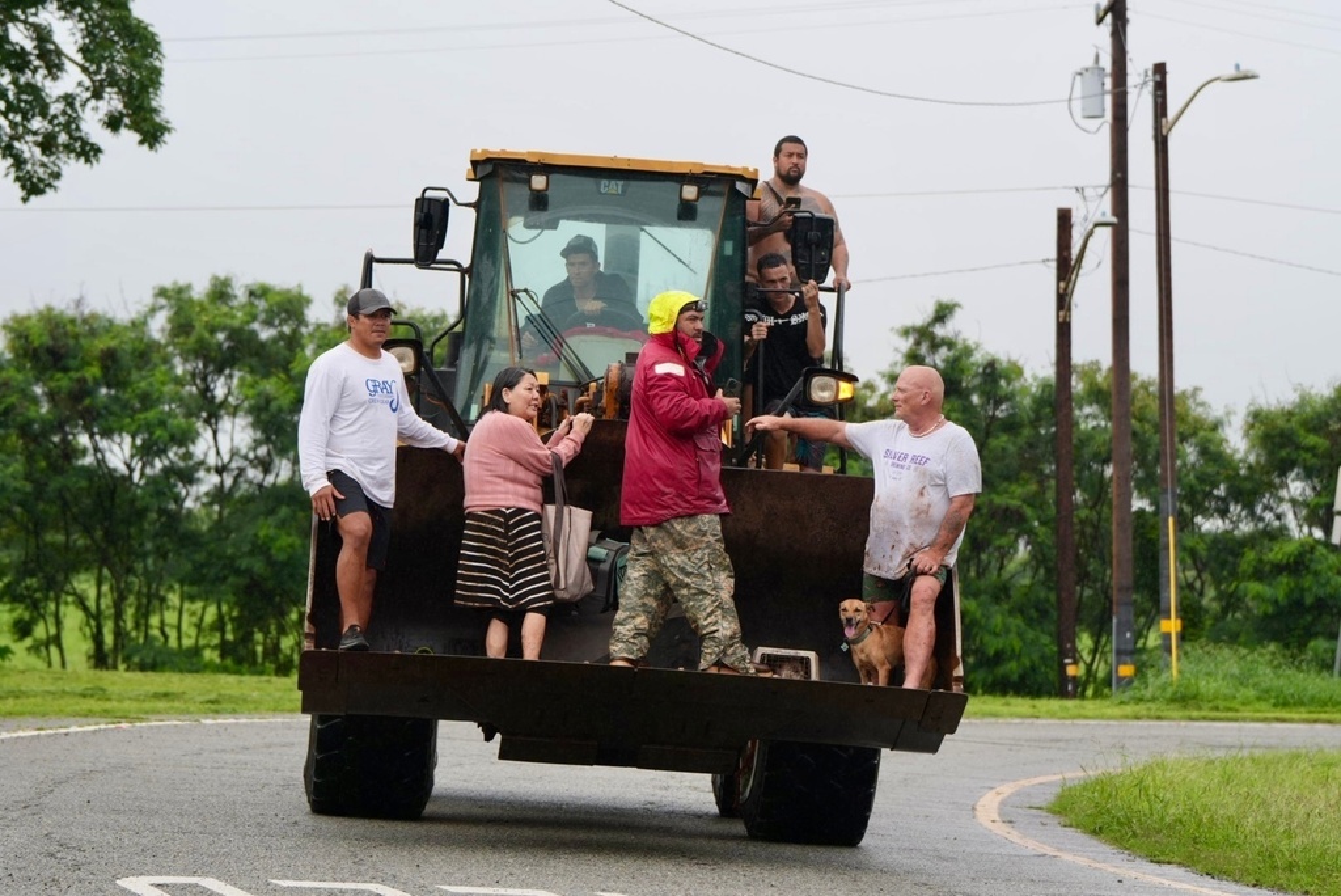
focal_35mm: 142
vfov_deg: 9.6
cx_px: 670
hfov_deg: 14.4
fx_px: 5311
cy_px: 448
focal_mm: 95
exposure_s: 1/800
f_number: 4
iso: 250
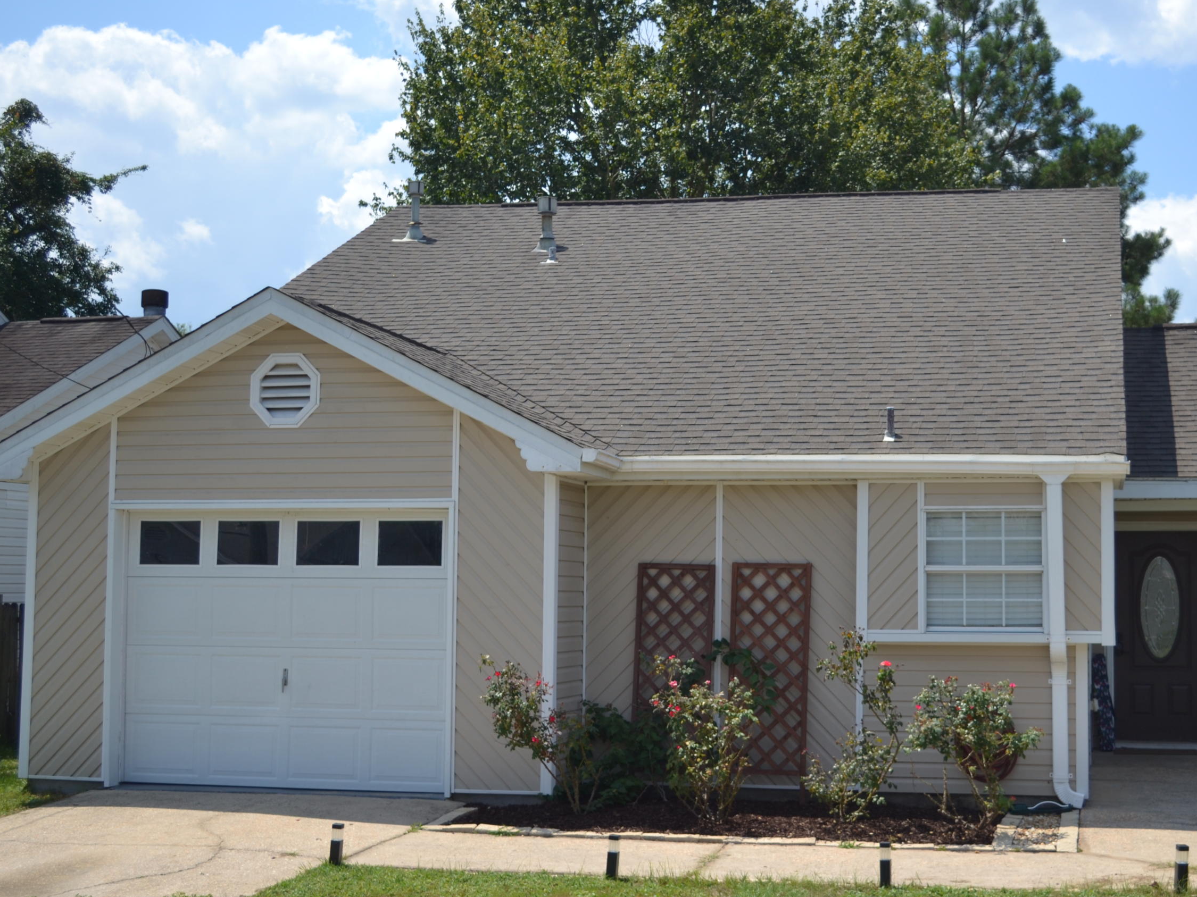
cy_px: 445
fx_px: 1729
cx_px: 786
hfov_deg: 37.8
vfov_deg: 29.1
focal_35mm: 50
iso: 100
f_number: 4.2
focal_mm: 26
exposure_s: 1/800
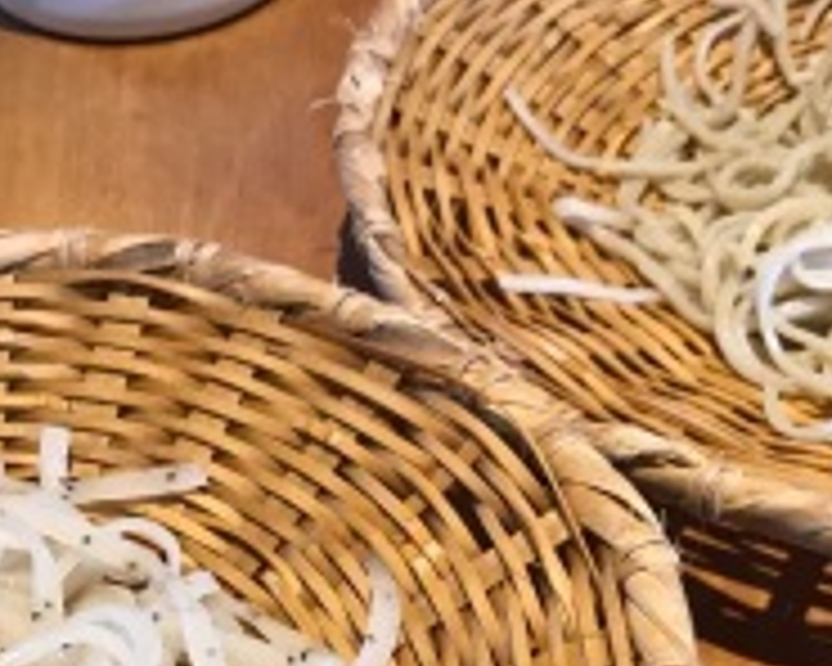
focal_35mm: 74
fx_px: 1822
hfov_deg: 25.4
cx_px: 639
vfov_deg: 19.7
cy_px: 754
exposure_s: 1/25
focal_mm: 3.99
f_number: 1.8
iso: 32
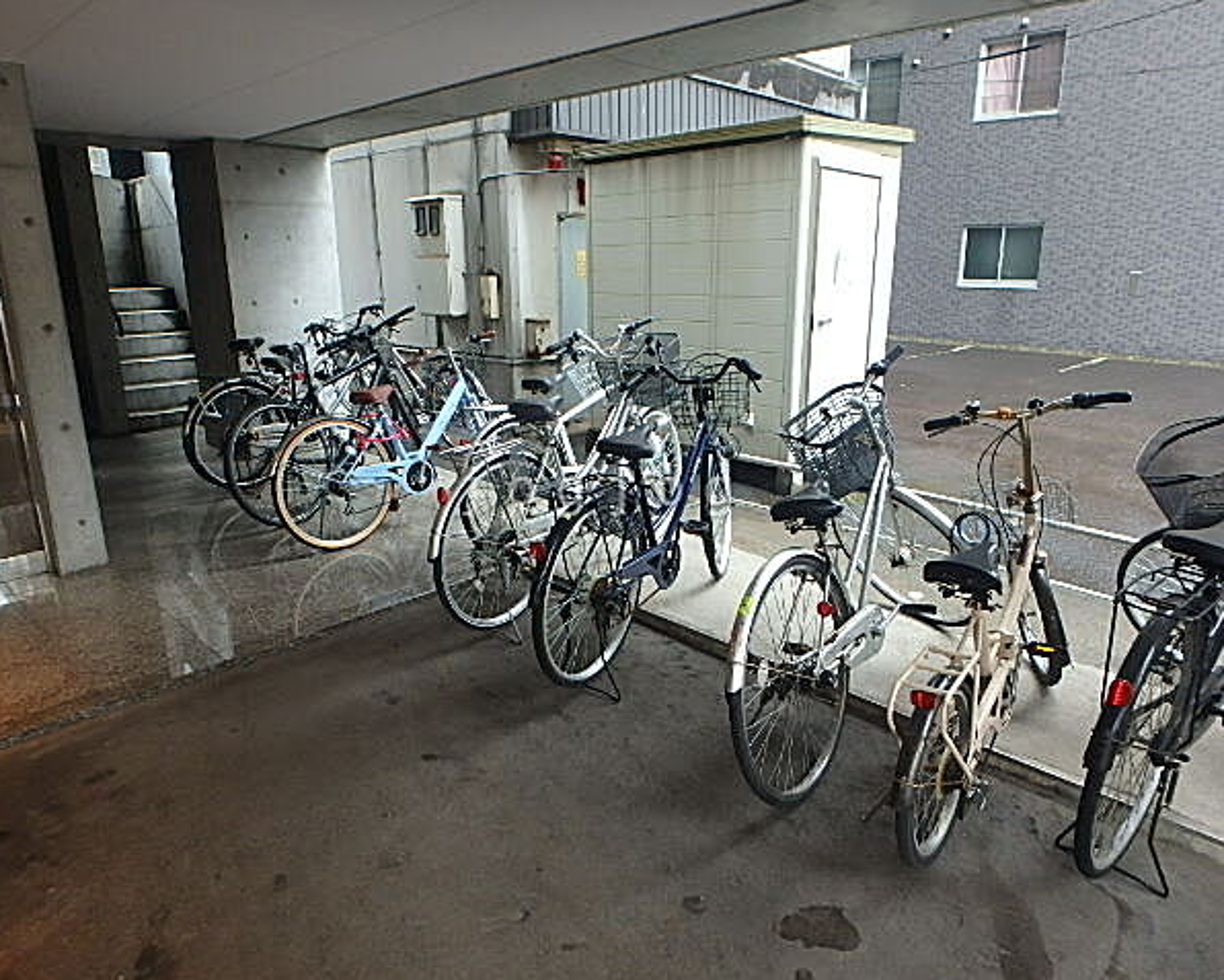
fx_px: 797
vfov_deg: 63.1
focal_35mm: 22
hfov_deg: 75.0
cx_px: 602
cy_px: 491
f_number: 3.5
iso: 200
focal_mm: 3.7
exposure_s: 1/40
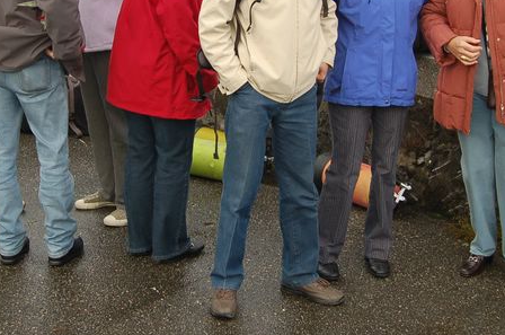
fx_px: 1050
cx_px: 203
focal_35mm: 75
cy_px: 49
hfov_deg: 27.0
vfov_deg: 17.9
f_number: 6.3
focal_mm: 28
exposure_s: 1/125
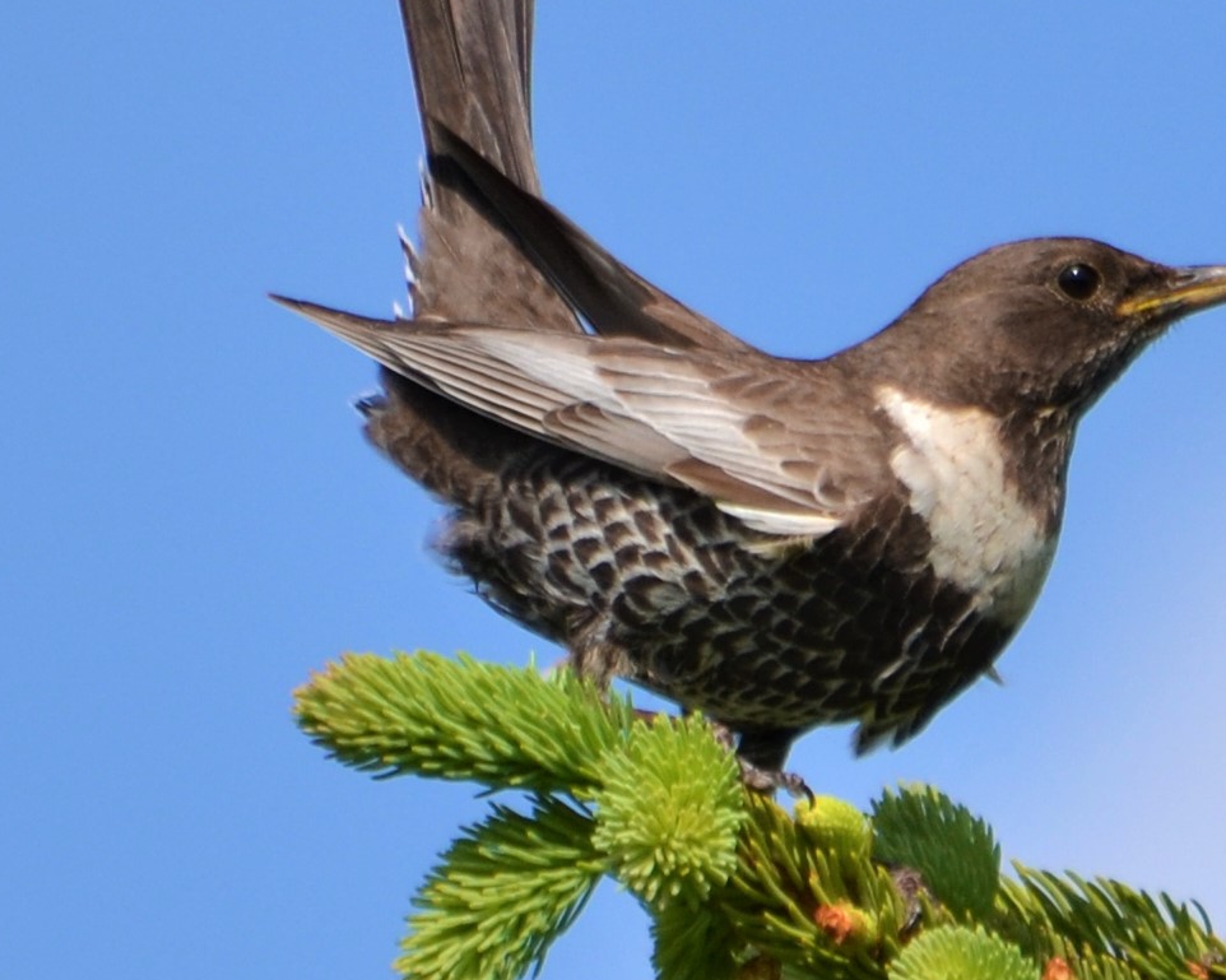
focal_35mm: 984
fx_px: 35693
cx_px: 1173
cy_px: 514
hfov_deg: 2.0
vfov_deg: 1.6
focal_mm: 300
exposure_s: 1/1000
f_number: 5.6
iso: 200
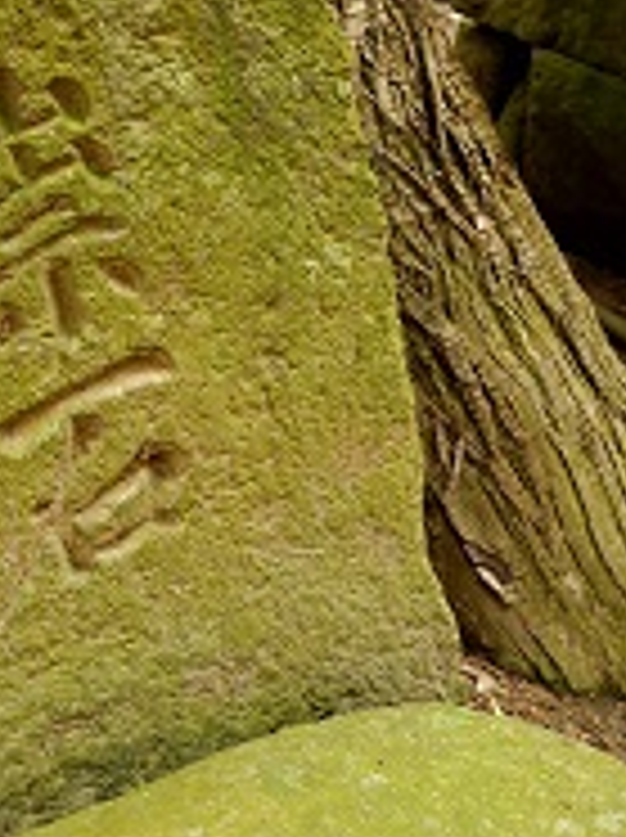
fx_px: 1402
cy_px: 187
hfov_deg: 24.4
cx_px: 59
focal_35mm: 58
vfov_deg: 32.5
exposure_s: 1/40
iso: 320
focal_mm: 15
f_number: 4
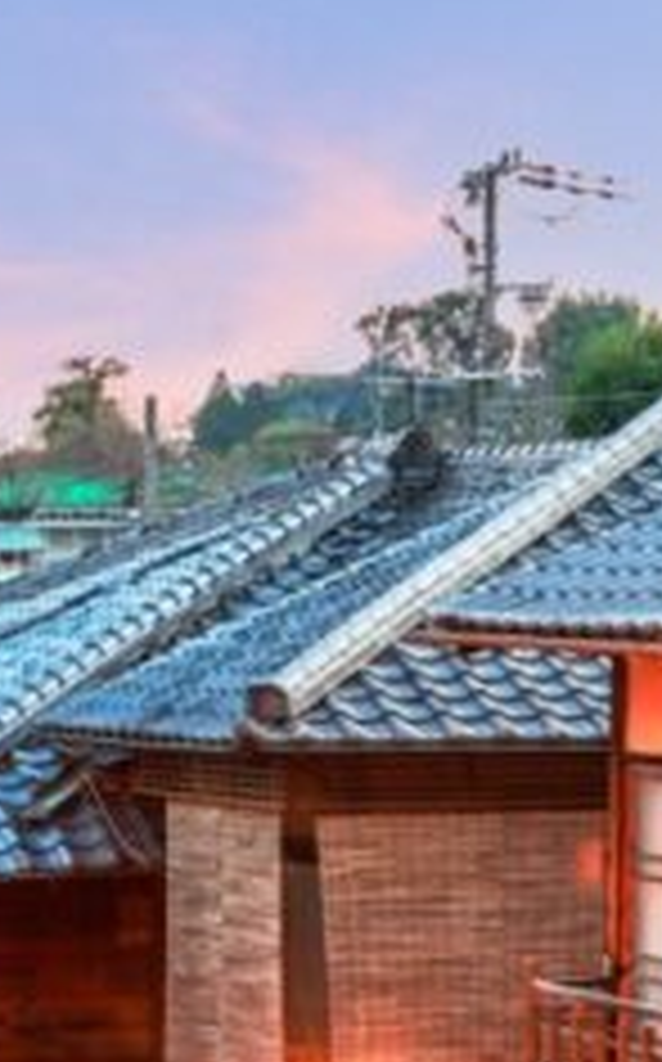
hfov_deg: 8.4
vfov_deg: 13.0
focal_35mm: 155
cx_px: 144
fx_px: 4485
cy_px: 1413
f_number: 11
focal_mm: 35
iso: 64
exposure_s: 3
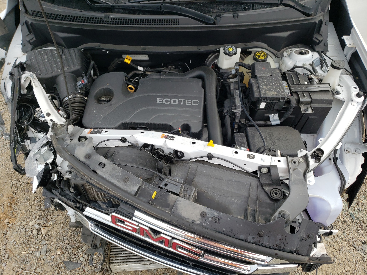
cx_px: 184
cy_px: 138
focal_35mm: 26
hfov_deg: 67.3
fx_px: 276
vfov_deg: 53.1
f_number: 1.5
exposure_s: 1/625
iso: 50
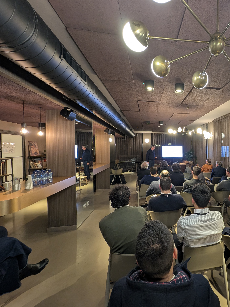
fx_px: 142
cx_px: 181
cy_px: 153
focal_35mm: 16
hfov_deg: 71.0
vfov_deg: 94.5
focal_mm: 2.23
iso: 213
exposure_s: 1/25
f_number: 1.95
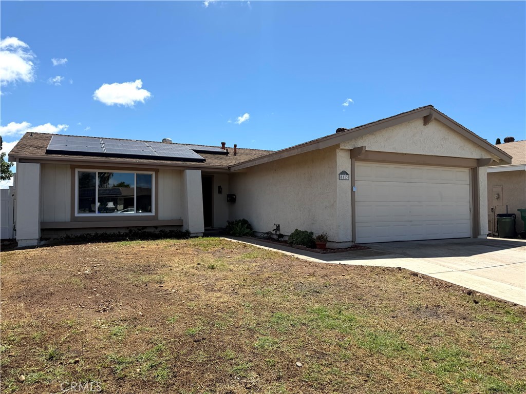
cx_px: 263
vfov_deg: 56.8
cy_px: 197
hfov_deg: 71.6
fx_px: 365
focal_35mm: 24
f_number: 1.78
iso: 80
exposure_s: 1/4975
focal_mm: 6.76
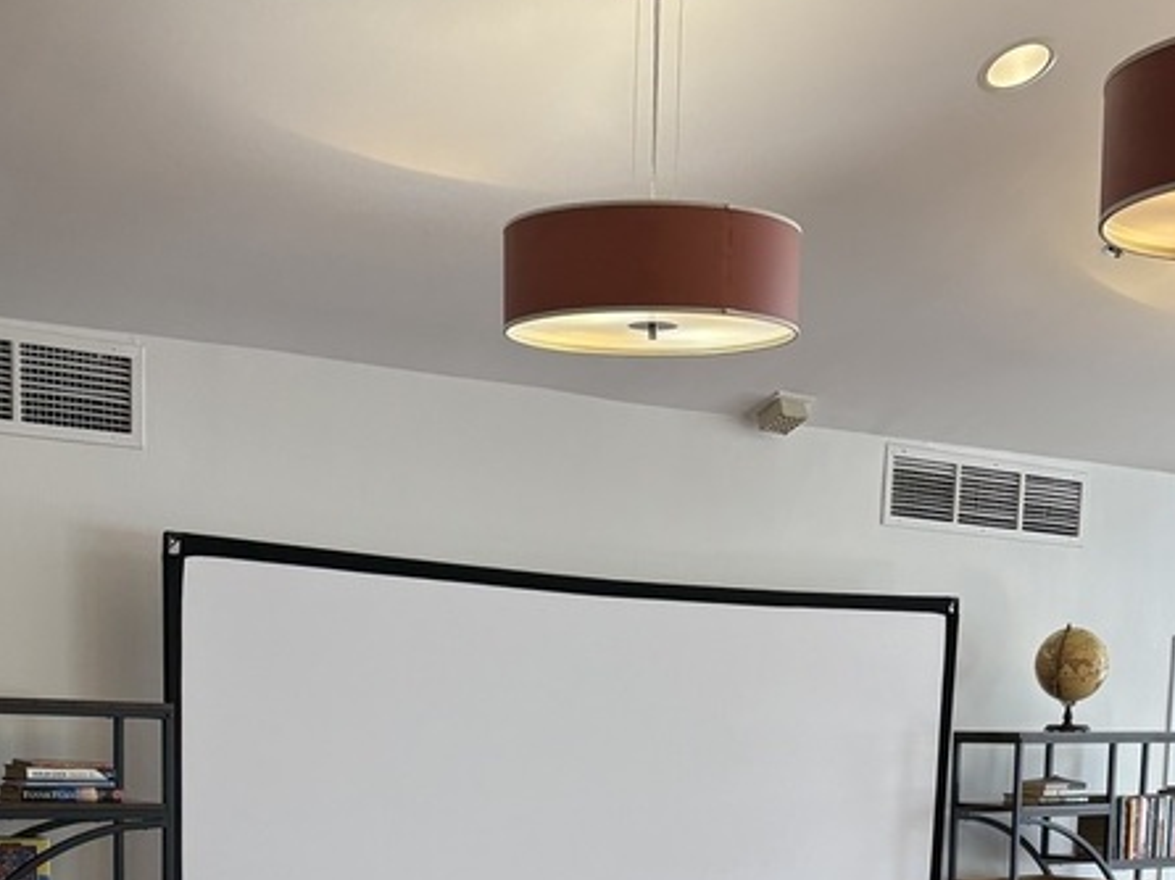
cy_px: 1046
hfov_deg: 30.7
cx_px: 640
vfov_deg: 21.6
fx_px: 2137
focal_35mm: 63
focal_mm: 5.96
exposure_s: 1/120
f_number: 1.6
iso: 100
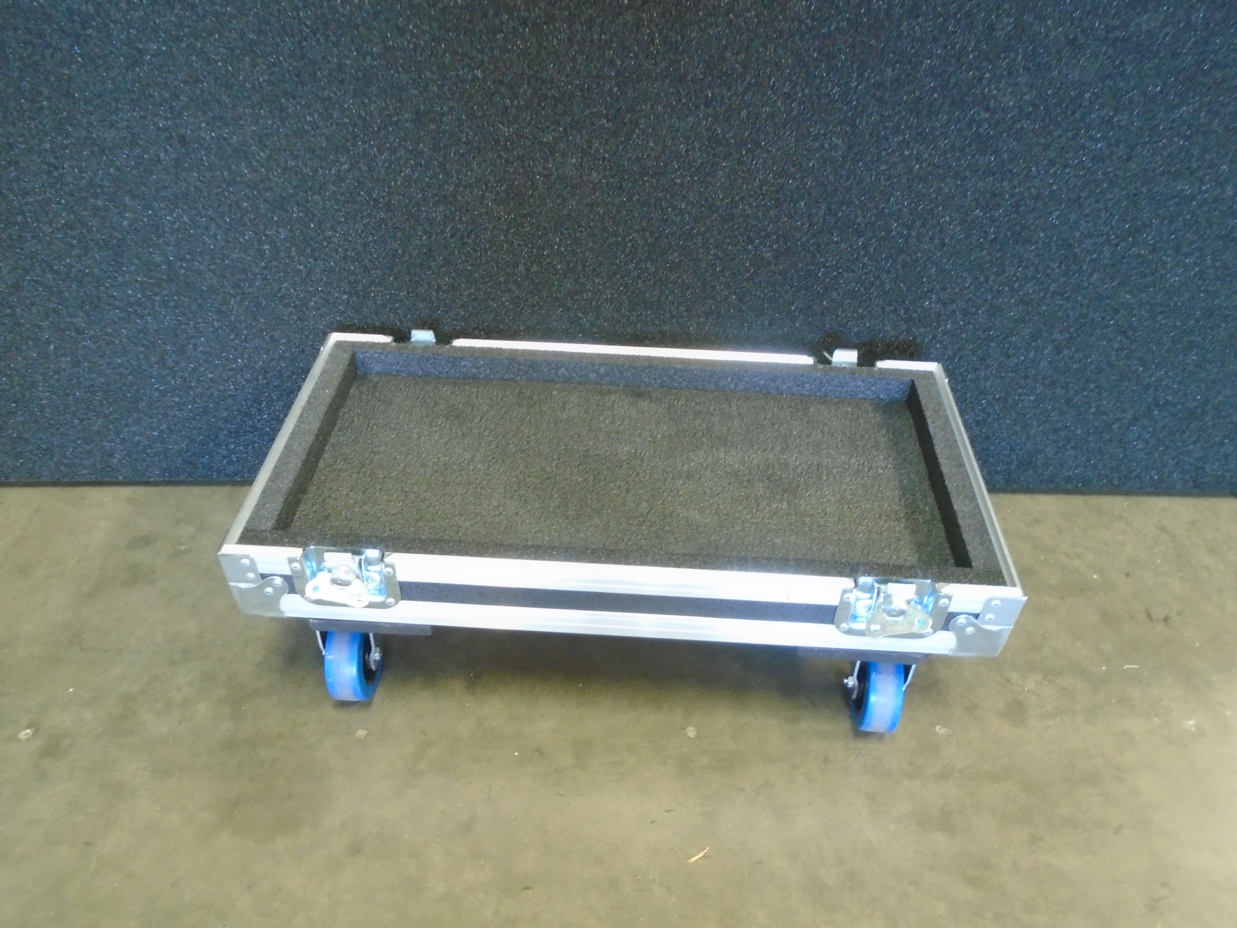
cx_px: 618
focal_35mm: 26
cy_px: 464
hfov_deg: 67.3
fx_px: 929
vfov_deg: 53.1
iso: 400
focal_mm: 4.6
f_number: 3.2
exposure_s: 1/10
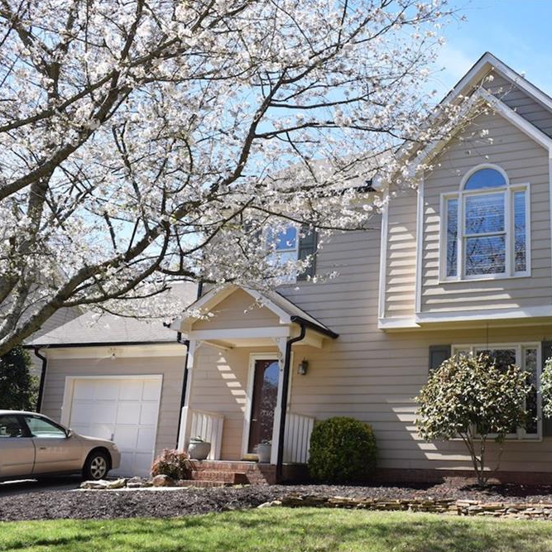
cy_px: 280
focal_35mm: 43
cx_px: 362
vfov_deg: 39.2
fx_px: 776
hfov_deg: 38.8
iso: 200
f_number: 8
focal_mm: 22
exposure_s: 1/250
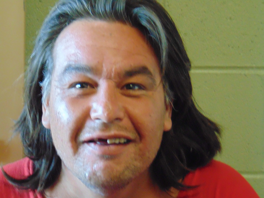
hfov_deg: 14.8
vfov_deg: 11.1
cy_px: 99
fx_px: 1014
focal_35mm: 133
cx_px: 132
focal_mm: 23.9
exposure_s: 1/25
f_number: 4
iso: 800
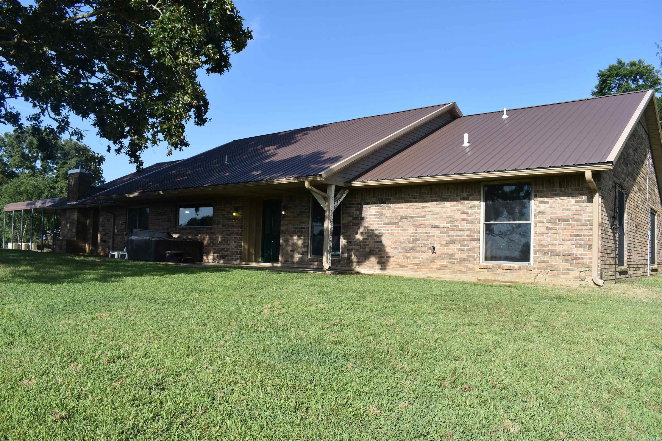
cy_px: 220
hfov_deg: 67.4
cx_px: 331
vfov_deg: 47.9
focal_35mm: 27
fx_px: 496
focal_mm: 18
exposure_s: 1/250
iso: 125
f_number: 8
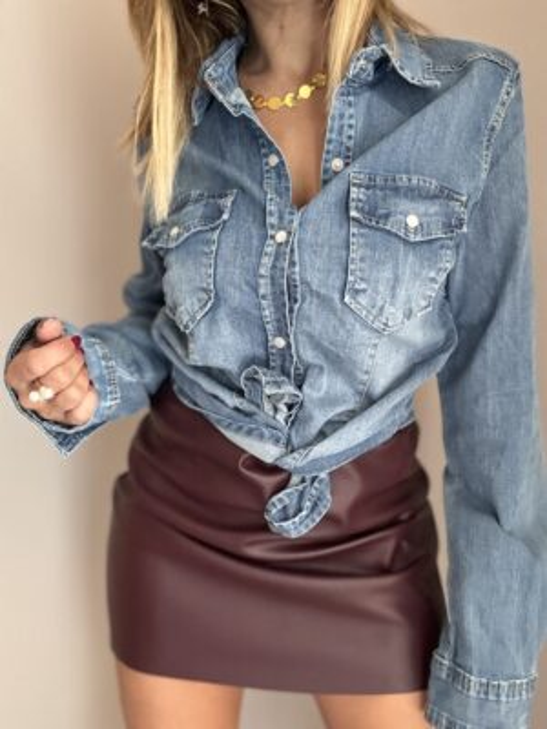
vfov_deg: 60.0
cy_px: 364
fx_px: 632
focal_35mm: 30
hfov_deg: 46.8
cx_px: 274
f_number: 1.9
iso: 320
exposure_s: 1/44
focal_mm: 2.69
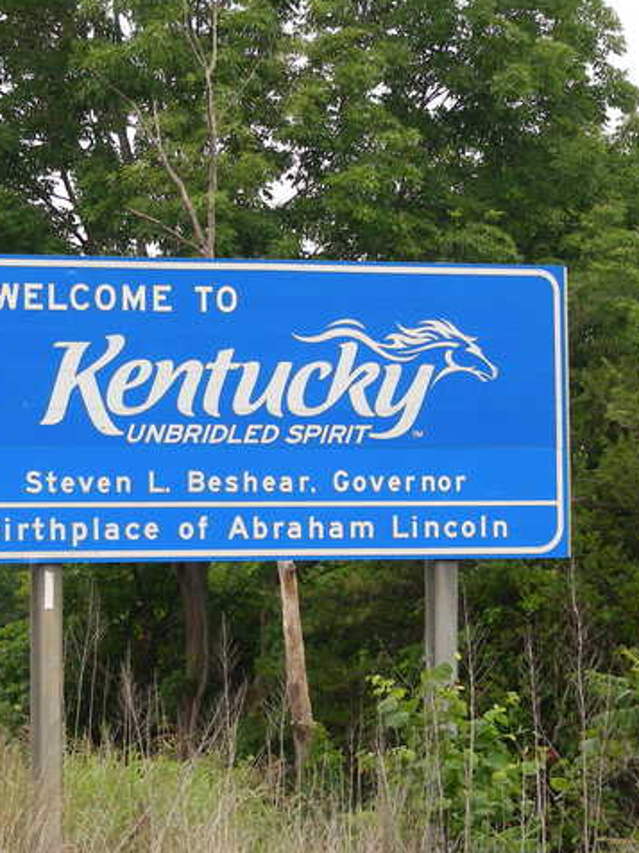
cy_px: 425
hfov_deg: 11.1
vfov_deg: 14.8
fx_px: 3274
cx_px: 234
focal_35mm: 133
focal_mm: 16.5
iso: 50
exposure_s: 1/200
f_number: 3.5
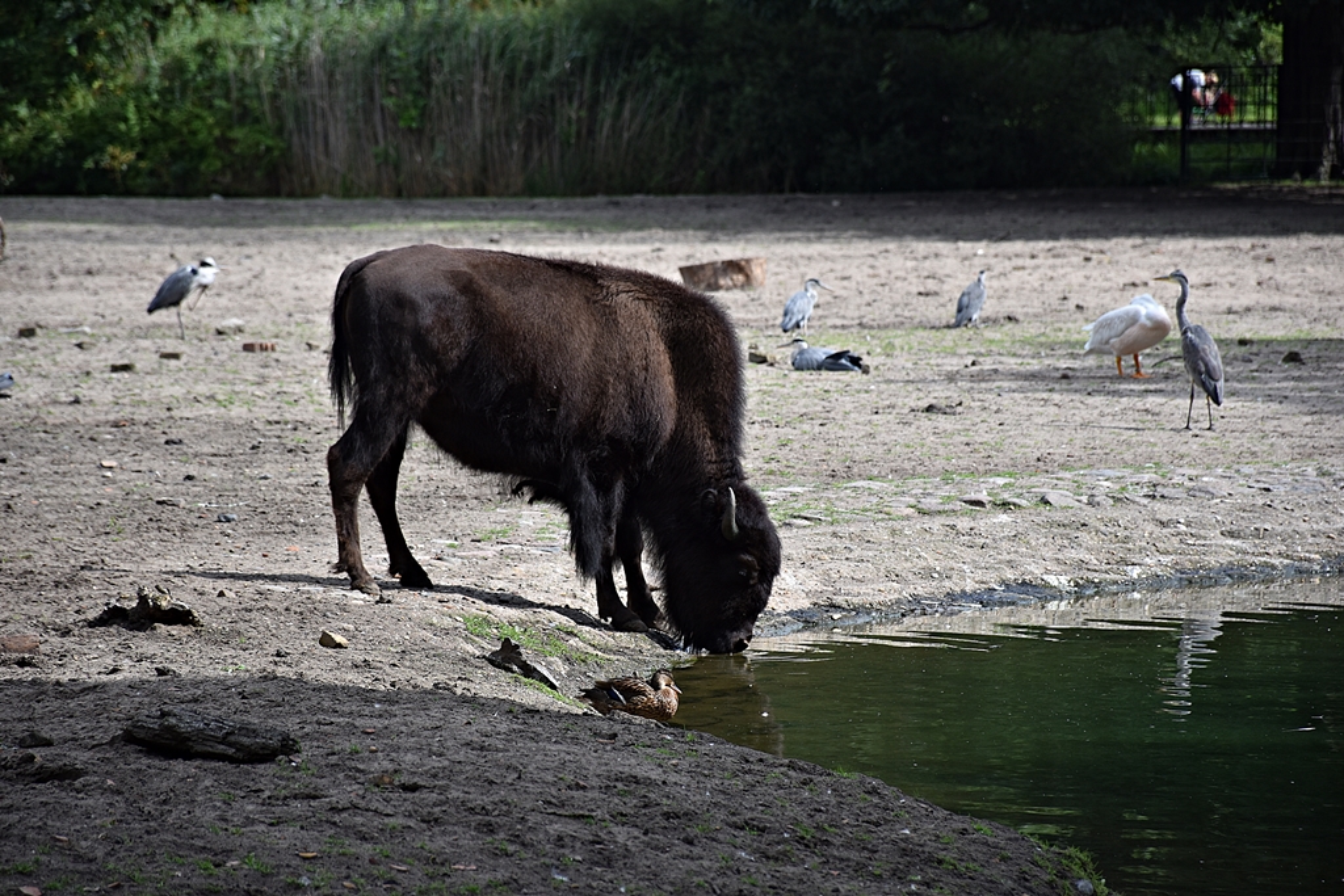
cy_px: 448
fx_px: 7841
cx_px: 672
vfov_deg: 6.5
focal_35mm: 210
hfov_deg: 9.8
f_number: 5.6
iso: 200
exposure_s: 1/500
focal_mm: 140
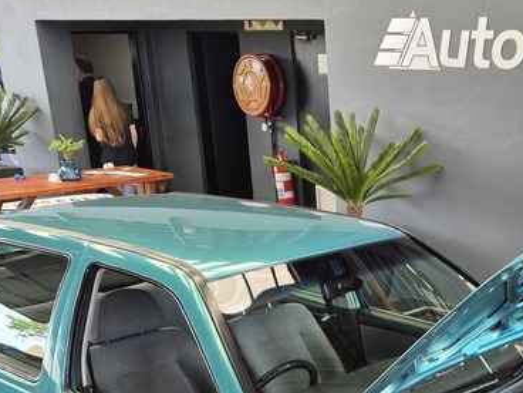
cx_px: 469
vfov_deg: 21.6
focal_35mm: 64
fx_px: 967
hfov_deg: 29.1
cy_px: 440
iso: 64
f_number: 1.8
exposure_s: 1/180
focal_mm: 5.4
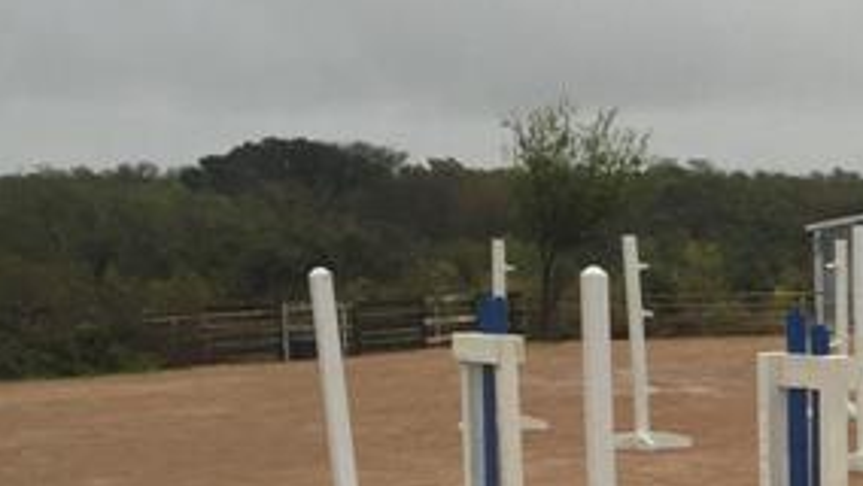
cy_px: 617
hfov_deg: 17.2
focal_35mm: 114
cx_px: 1237
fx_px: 2610
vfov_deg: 10.4
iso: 32
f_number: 2.2
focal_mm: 4.15
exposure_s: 1/412
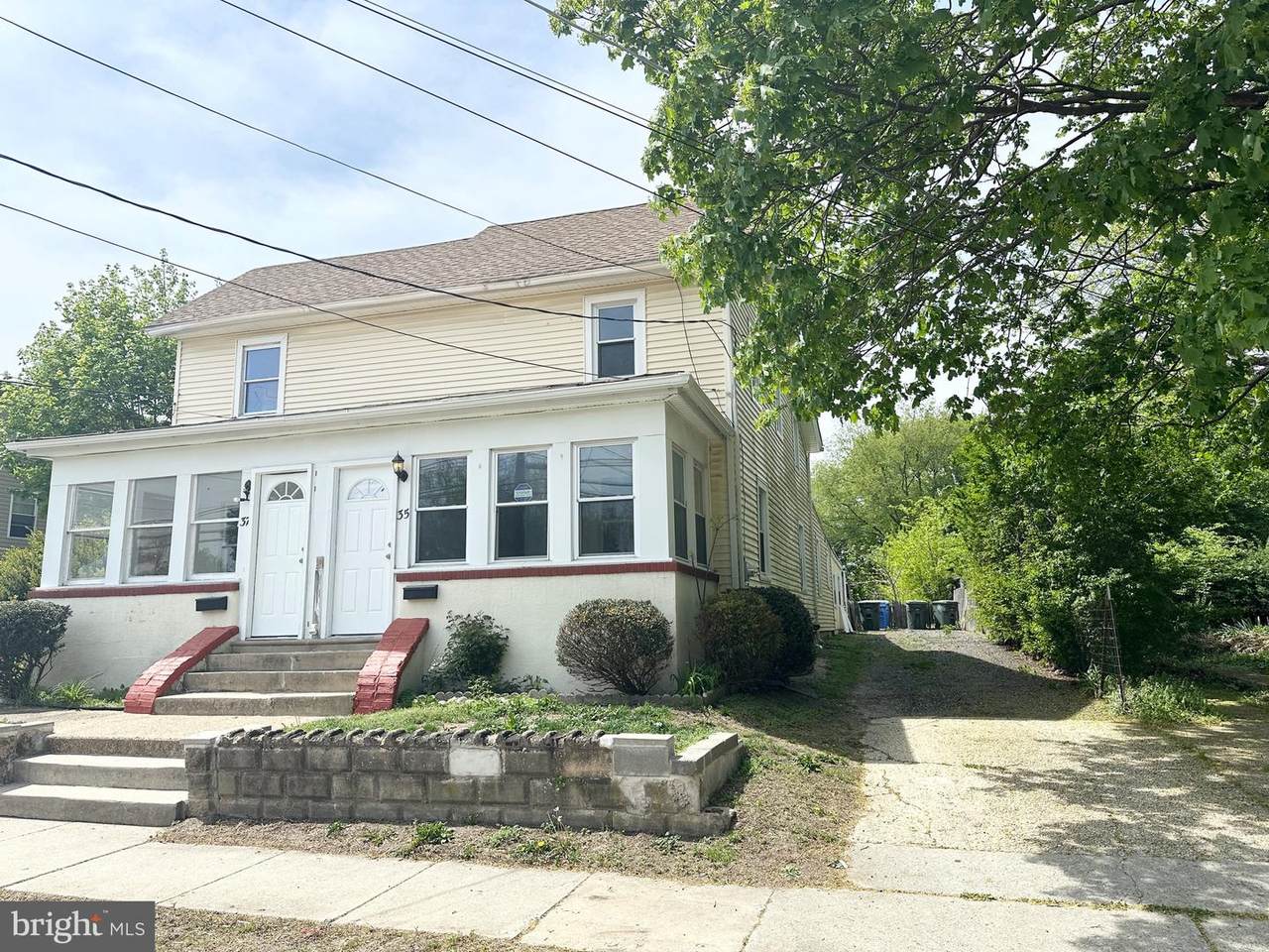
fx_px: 880
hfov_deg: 71.6
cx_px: 634
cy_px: 476
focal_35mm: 24
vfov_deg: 56.8
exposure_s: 1/4762
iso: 80
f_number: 1.78
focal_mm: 6.86
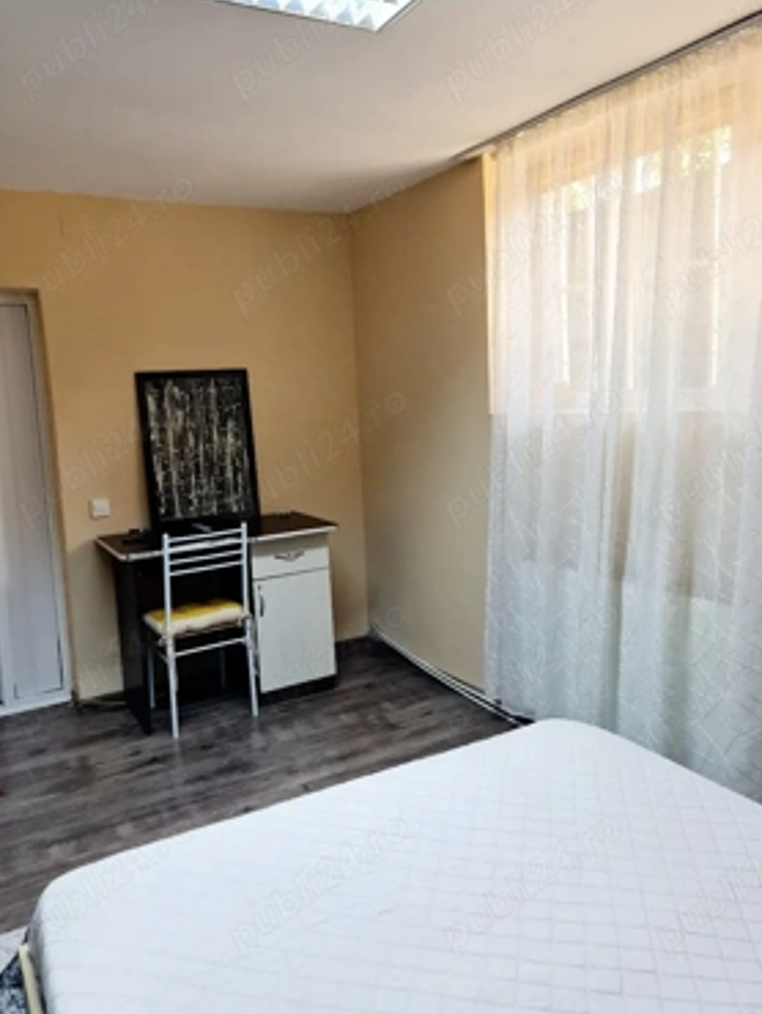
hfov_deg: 51.4
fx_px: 792
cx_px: 373
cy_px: 488
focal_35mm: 27
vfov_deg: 65.3
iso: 250
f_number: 1.8
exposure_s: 1/100
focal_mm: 7
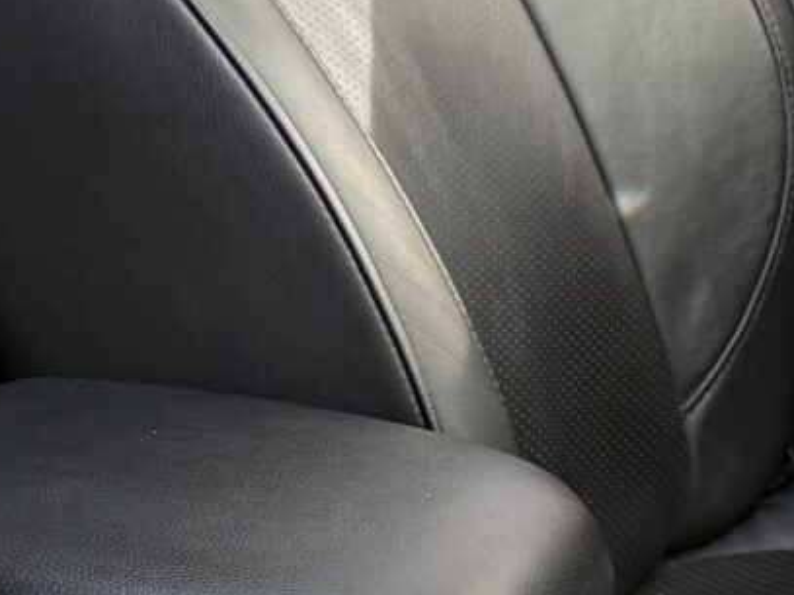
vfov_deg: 9.8
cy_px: 394
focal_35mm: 151
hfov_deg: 13.1
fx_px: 3463
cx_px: 250
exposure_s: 1/234
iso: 160
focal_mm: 6.76
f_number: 1.78
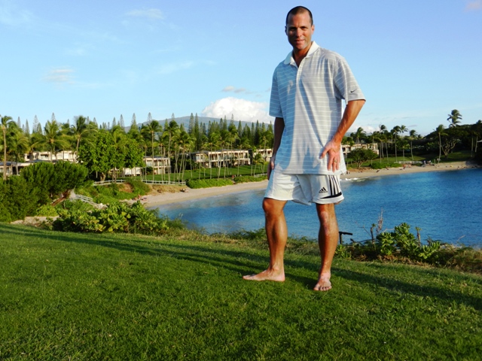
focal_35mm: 33
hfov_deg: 55.4
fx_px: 459
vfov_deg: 42.9
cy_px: 180
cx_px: 241
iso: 160
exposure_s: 1/640
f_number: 3.8
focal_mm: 5.9
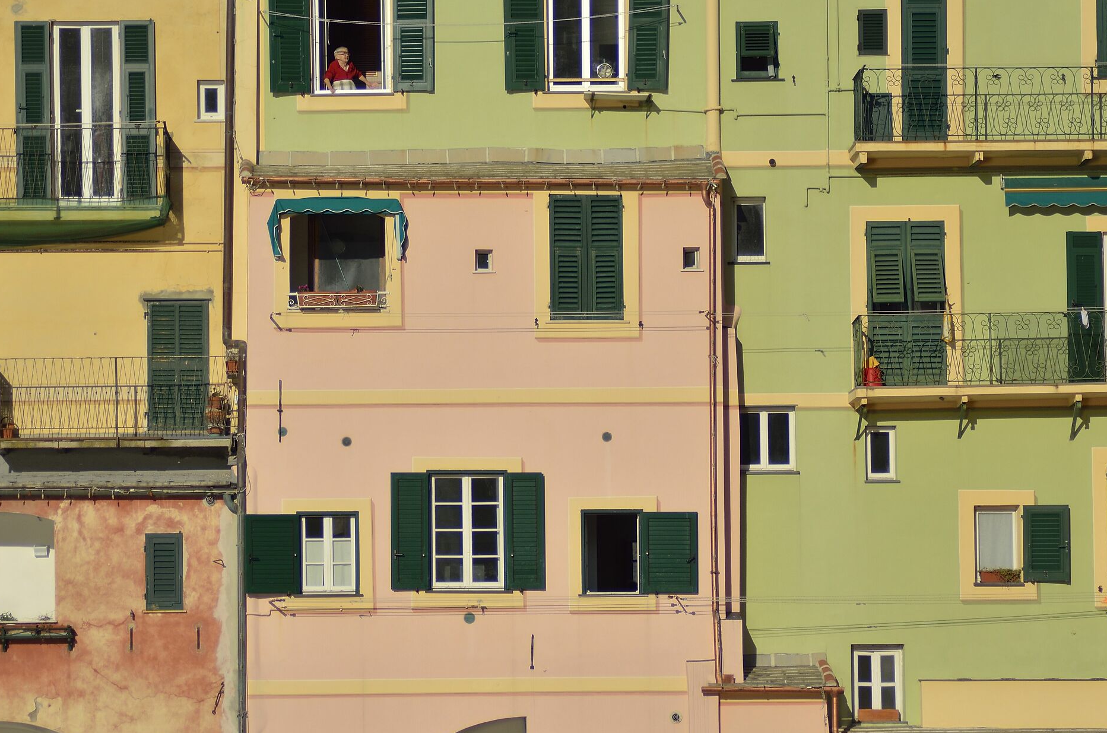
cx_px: 468
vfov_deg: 5.2
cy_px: 441
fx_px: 7998
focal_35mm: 261
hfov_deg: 7.9
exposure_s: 1/3200
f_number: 4.5
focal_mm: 135
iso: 100
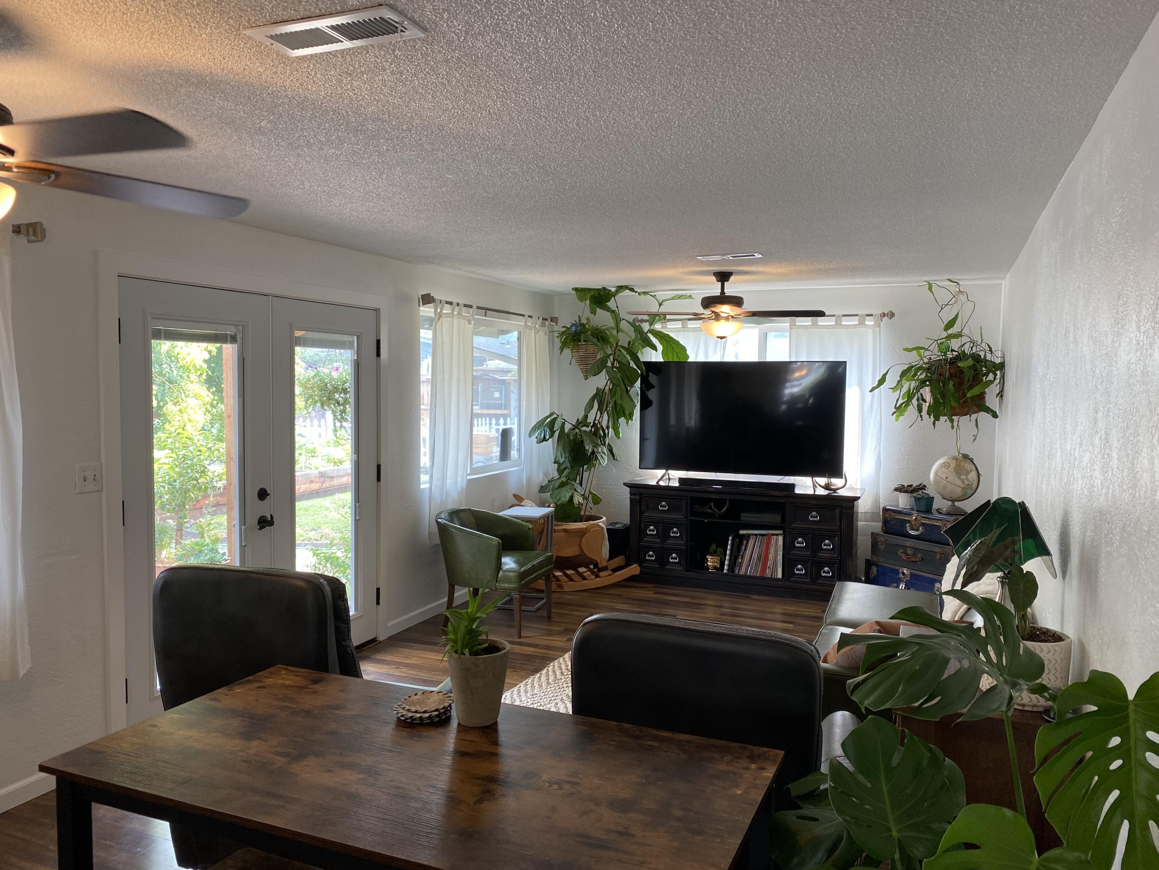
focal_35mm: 26
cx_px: 580
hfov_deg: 67.3
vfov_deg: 53.1
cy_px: 435
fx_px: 871
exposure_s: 1/60
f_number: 1.8
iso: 64
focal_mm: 4.25
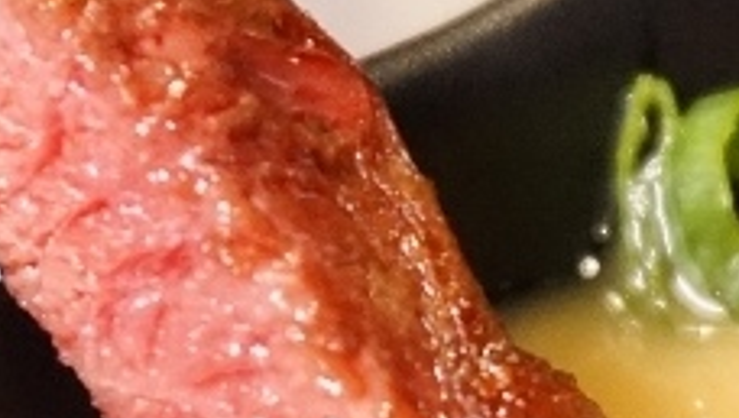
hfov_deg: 9.8
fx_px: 4285
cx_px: 668
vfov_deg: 5.6
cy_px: 530
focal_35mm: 218
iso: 3200
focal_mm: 31
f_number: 5
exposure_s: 1/60
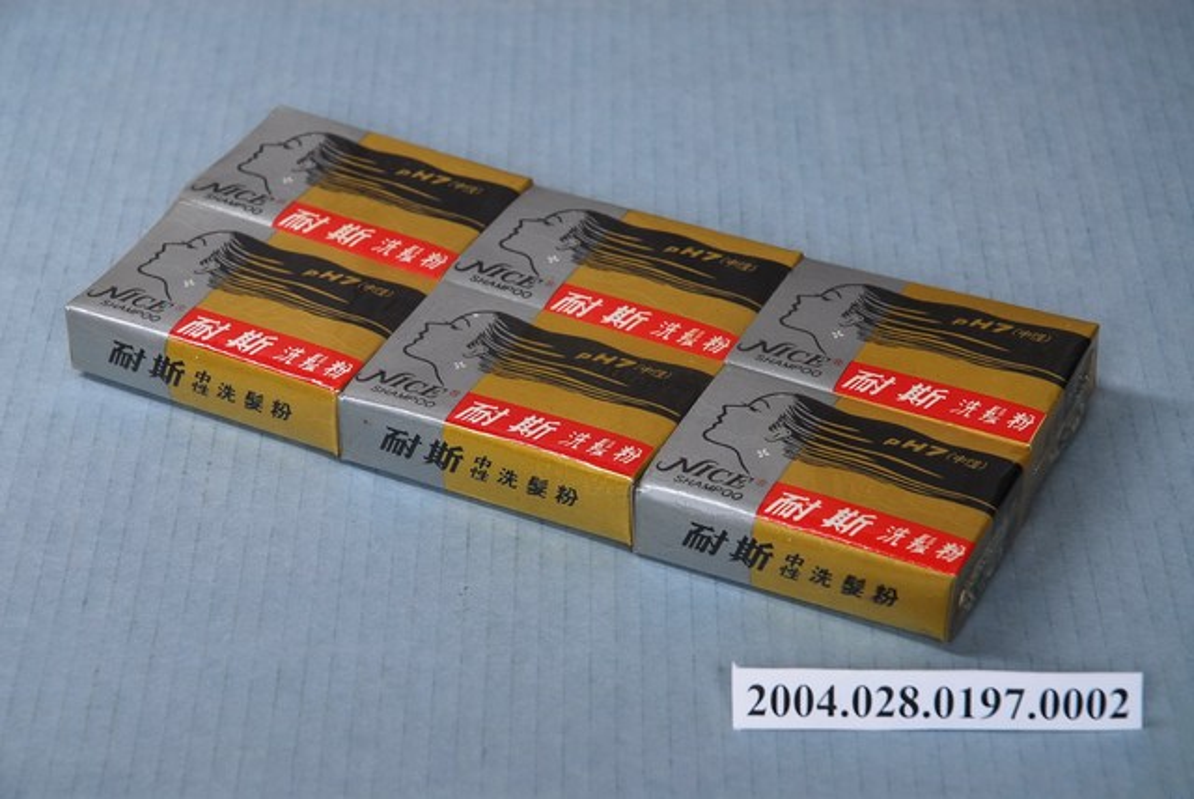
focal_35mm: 105
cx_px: 597
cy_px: 400
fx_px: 3486
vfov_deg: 13.1
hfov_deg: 19.4
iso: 100
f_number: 8
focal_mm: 70
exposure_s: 1/160
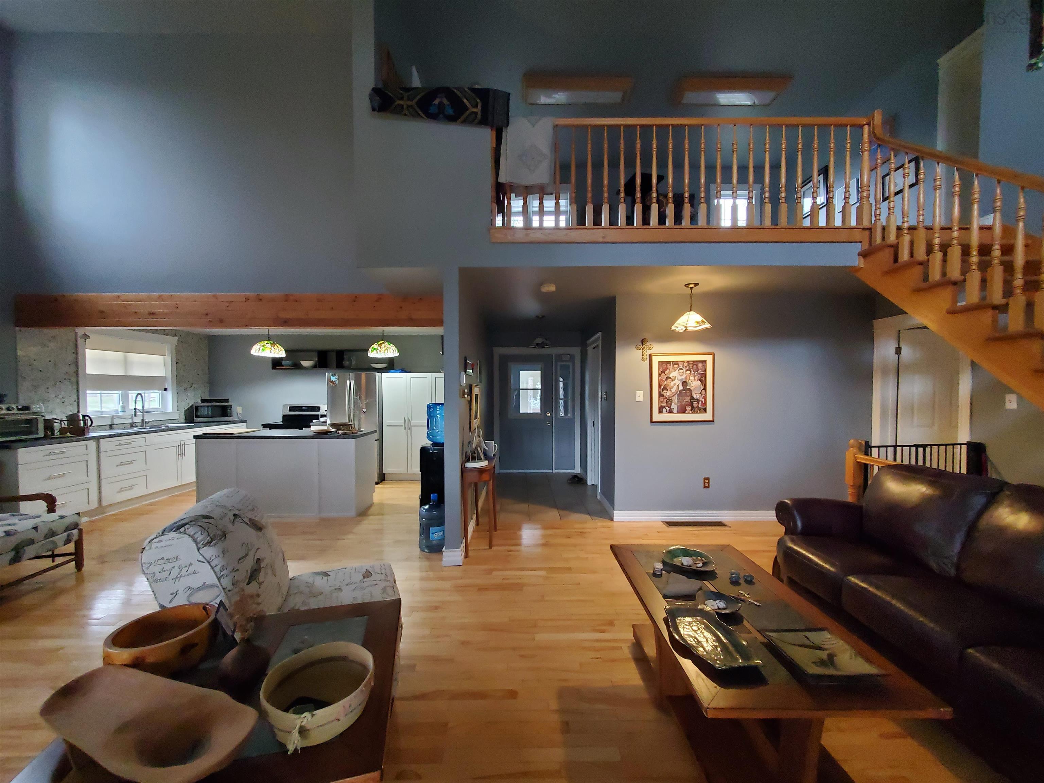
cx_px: 522
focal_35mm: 13
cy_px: 392
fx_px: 392
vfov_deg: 89.9
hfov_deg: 106.2
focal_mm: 1.8
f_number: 2.2
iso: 800
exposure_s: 1/30
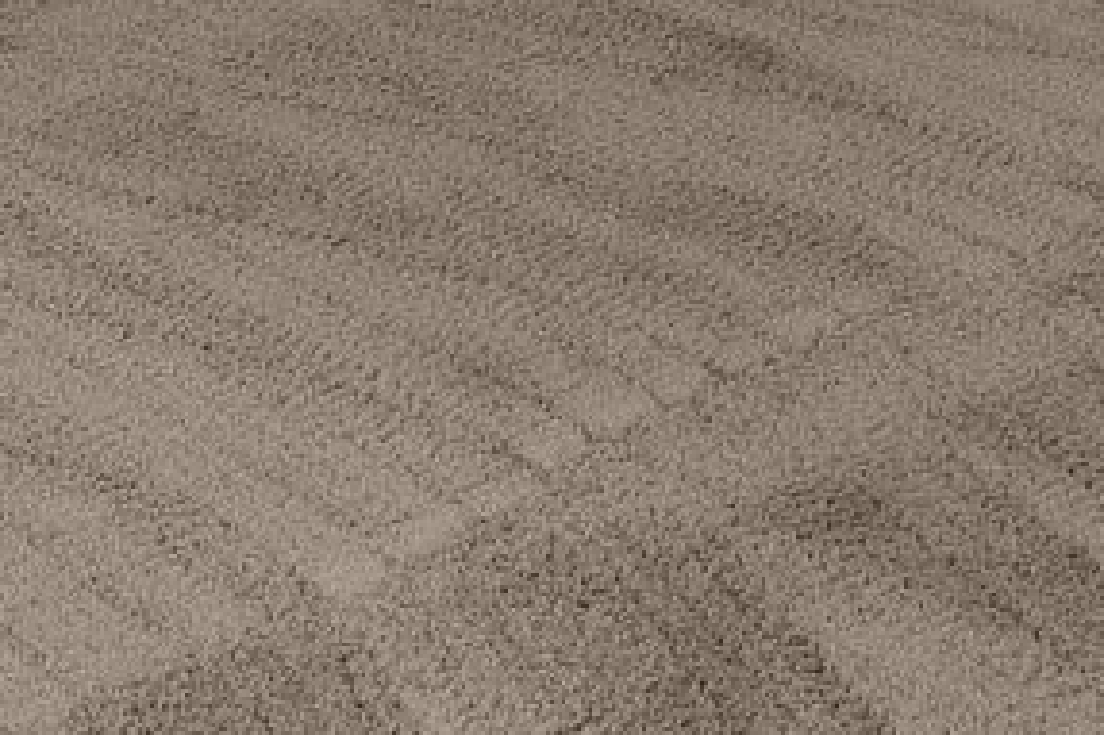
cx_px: 719
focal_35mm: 100
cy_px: -1052
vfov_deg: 11.3
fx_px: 3065
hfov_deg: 20.4
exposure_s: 1/20
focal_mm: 14
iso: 640
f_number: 8
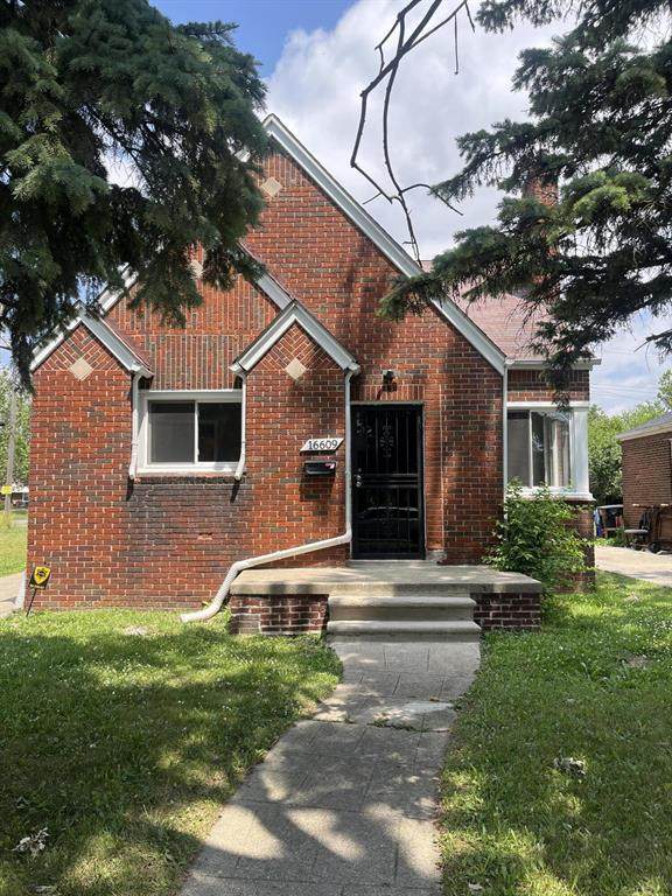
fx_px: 673
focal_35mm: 26
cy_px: 448
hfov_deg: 53.1
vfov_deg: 67.3
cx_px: 336
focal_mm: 5.1
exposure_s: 1/1422
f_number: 1.6
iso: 50
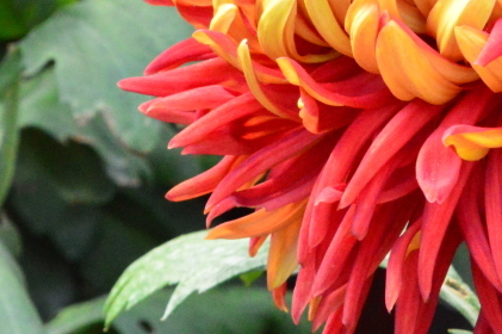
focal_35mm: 401
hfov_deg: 5.1
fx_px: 5587
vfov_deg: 3.4
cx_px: 562
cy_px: 76
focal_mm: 110
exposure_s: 1/125
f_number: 18
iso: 6400
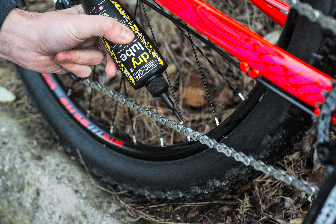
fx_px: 560
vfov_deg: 22.6
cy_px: 112
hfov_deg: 33.4
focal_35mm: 60
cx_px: 168
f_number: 6.3
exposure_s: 1/400
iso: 800
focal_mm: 60
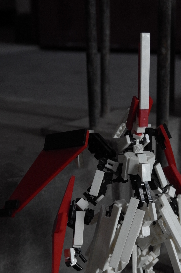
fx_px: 523
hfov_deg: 19.5
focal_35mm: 69
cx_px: 138
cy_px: 195
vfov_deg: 29.0
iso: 1600
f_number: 4.7
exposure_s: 1/30
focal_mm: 27.6
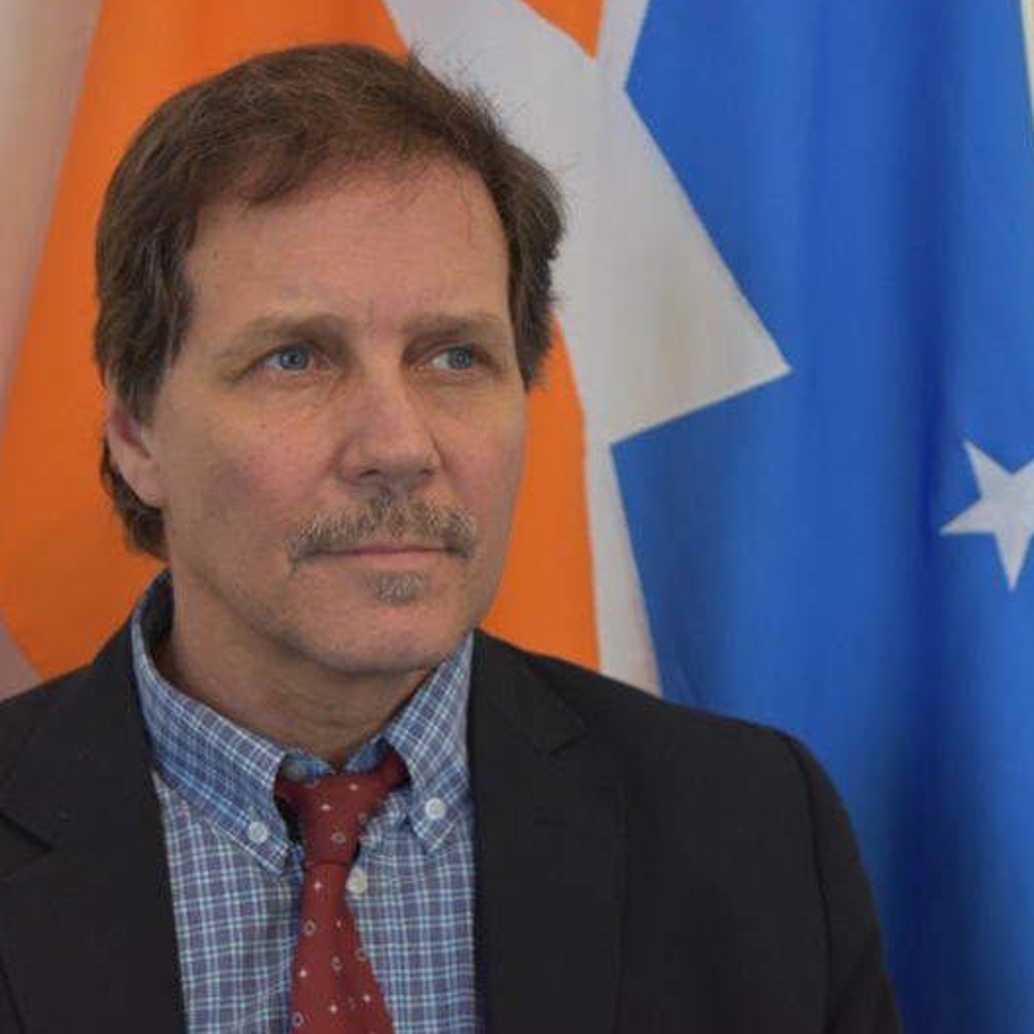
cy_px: 513
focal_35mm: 89
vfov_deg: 19.5
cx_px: 455
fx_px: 3008
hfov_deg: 19.5
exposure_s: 1/60
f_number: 5
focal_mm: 46
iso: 1400
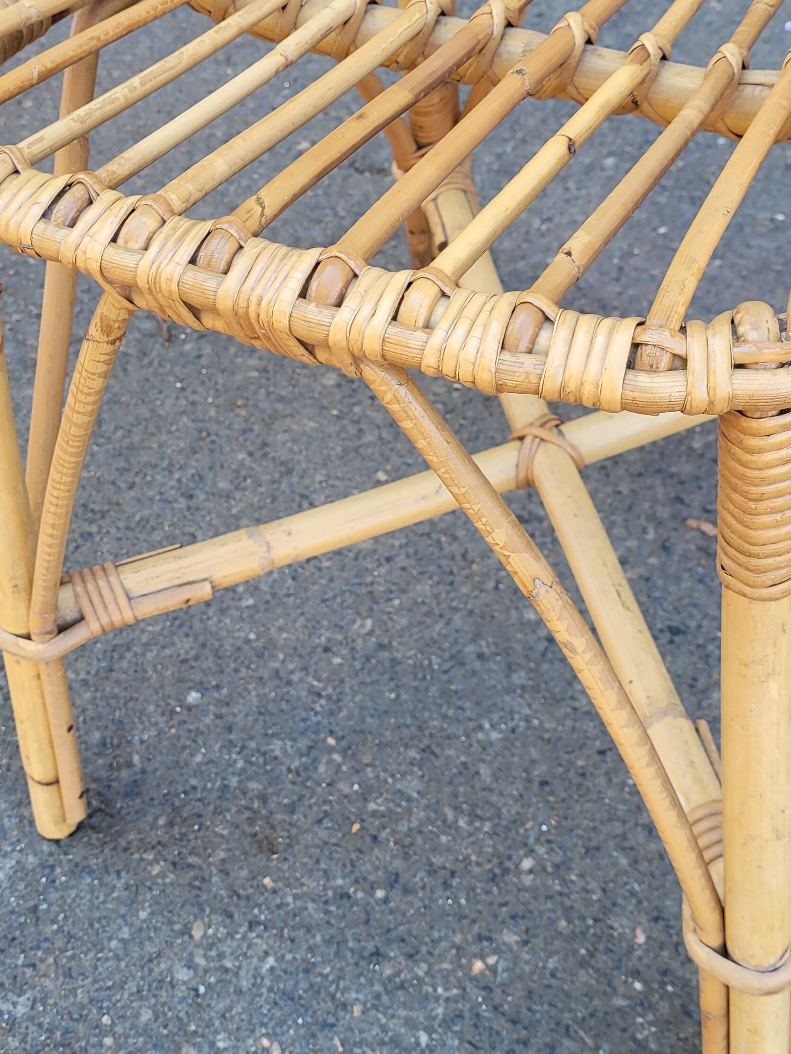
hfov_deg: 30.9
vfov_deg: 40.2
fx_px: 1432
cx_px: 413
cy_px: 408
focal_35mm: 47
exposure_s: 1/100
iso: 64
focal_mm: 5.4
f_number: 1.8
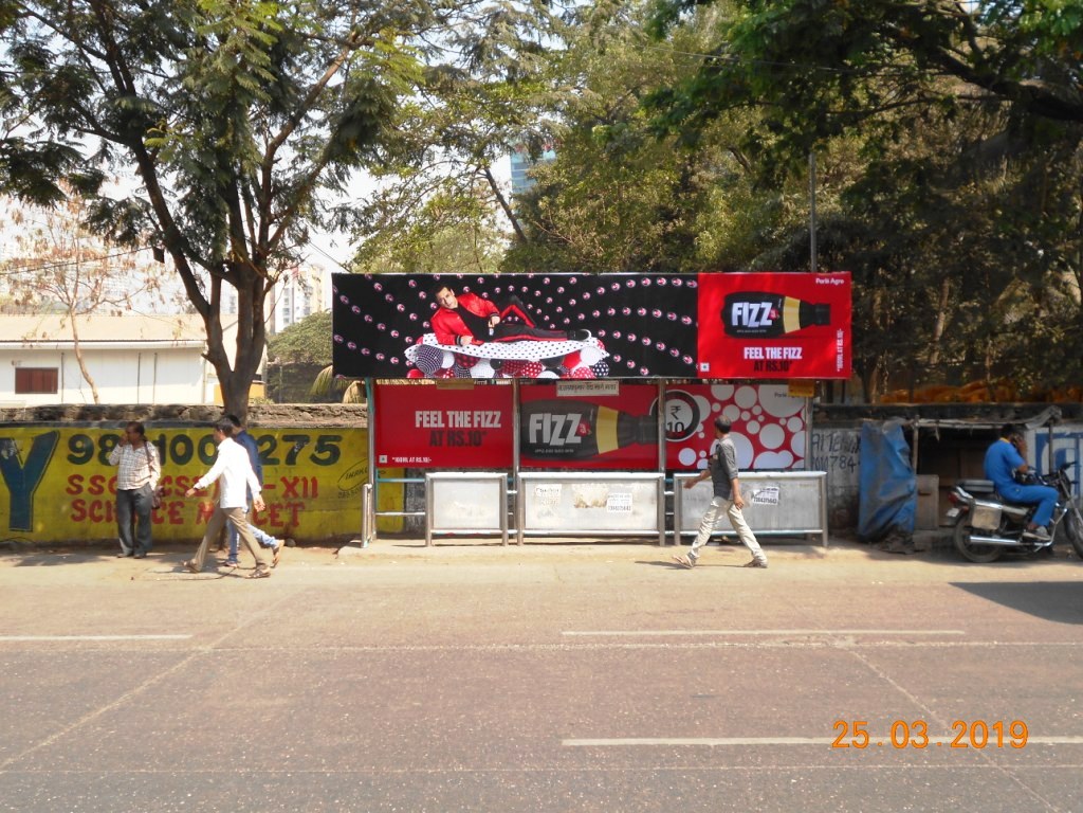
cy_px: 406
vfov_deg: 36.8
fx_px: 1220
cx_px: 542
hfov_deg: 47.9
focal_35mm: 39
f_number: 3.9
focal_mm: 6.7
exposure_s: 1/320
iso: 80
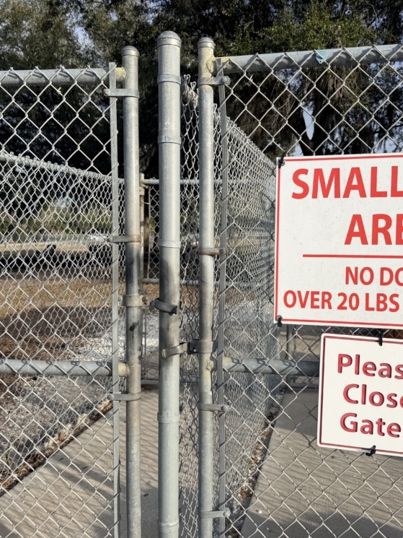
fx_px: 512
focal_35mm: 33
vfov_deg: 55.3
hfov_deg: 42.8
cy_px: 272
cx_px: 231
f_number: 1.78
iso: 80
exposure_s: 1/4673
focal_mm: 6.76
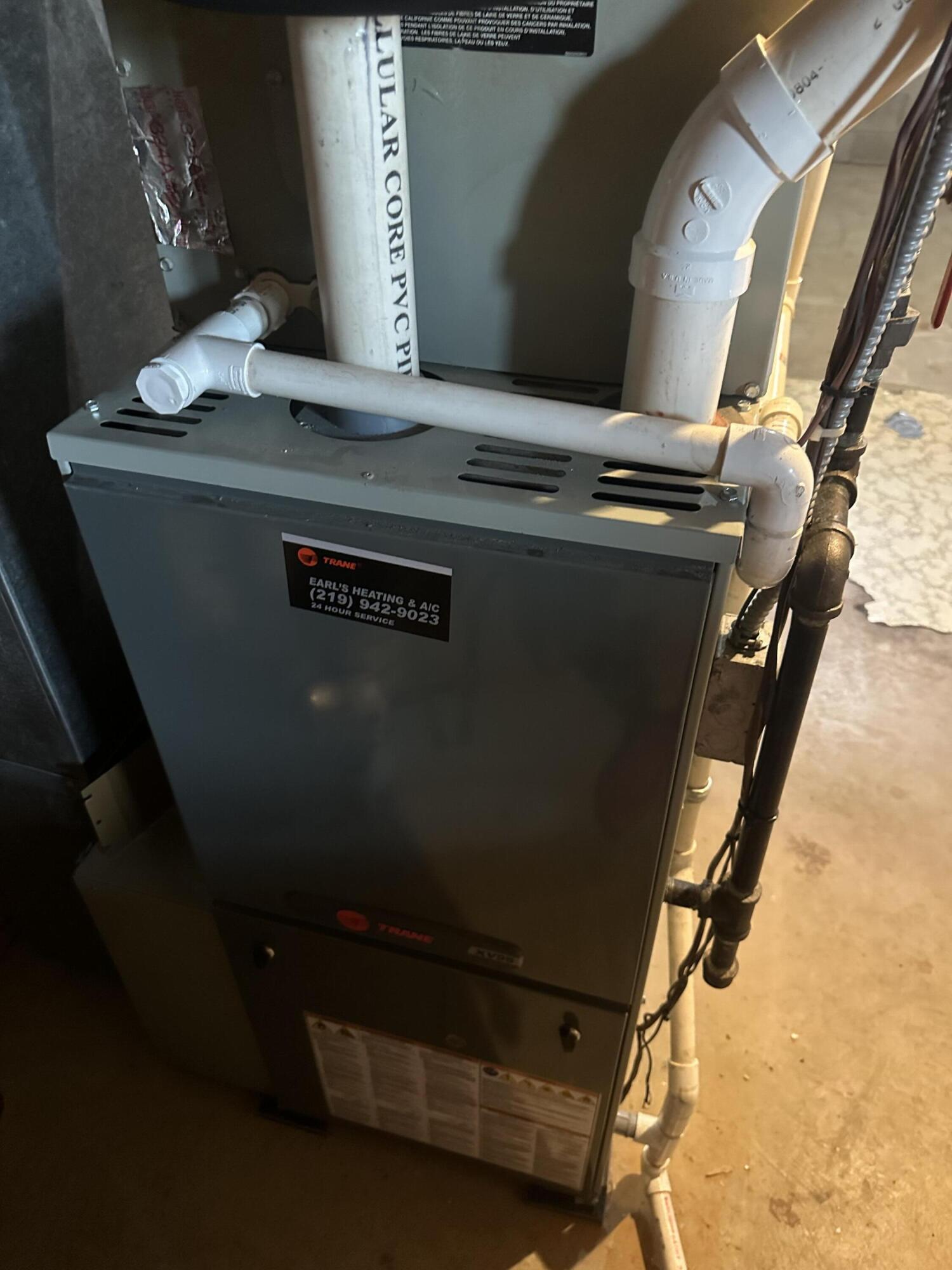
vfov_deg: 71.6
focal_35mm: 24
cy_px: 635
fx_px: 880
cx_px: 476
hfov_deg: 56.8
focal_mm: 6.86
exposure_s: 1/30
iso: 1000
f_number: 1.78
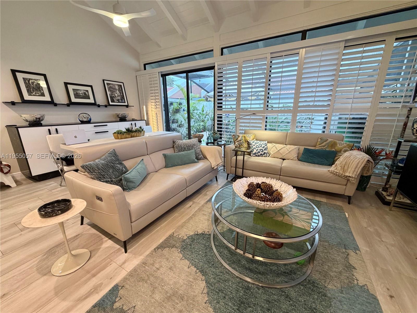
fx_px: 169
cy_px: 156
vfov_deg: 85.7
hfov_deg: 102.1
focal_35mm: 14
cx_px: 208
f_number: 2.2
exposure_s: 1/60
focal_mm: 2.22
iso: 250
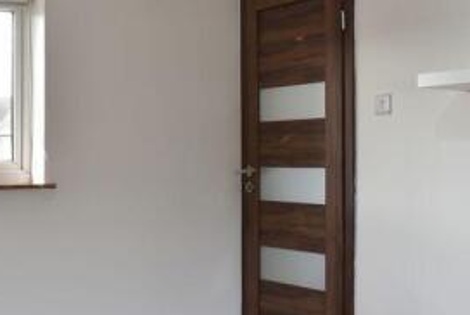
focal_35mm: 65
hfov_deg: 30.7
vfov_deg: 21.0
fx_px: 850
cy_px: 155
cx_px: 155
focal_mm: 18
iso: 100
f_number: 13
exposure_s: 1/4
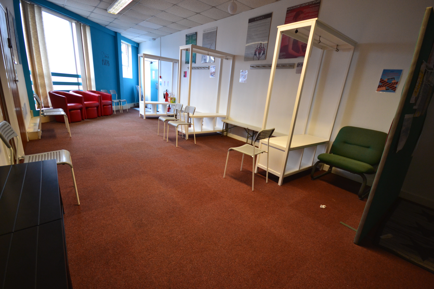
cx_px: 217
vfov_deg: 77.3
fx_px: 181
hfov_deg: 100.4
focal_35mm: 15
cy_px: 144
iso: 800
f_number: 4
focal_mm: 10
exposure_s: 1/50
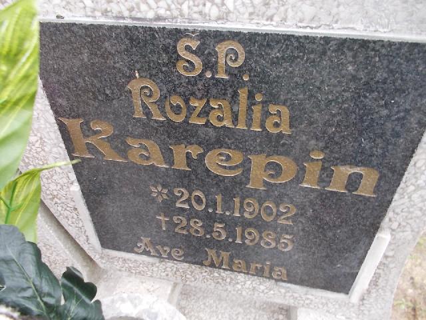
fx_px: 320
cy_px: 160
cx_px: 213
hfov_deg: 67.3
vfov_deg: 53.1
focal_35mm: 26
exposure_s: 1/25
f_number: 3.2
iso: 160
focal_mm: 4.6
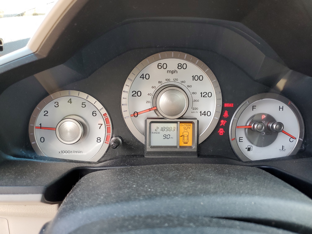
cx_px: 156
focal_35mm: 26
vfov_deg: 53.1
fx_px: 234
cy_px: 117
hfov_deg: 67.3
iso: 61
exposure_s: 1/120
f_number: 1.5
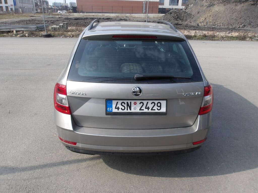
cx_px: 129
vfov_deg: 51.4
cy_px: 96
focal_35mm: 27
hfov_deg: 65.3
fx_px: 201
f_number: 3
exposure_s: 1/880
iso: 100
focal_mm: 4.9
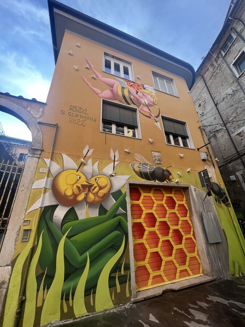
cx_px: 122
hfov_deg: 89.9
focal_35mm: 13
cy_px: 164
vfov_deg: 106.2
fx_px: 123
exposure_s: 1/238
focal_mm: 1.57
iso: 32
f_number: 1.8
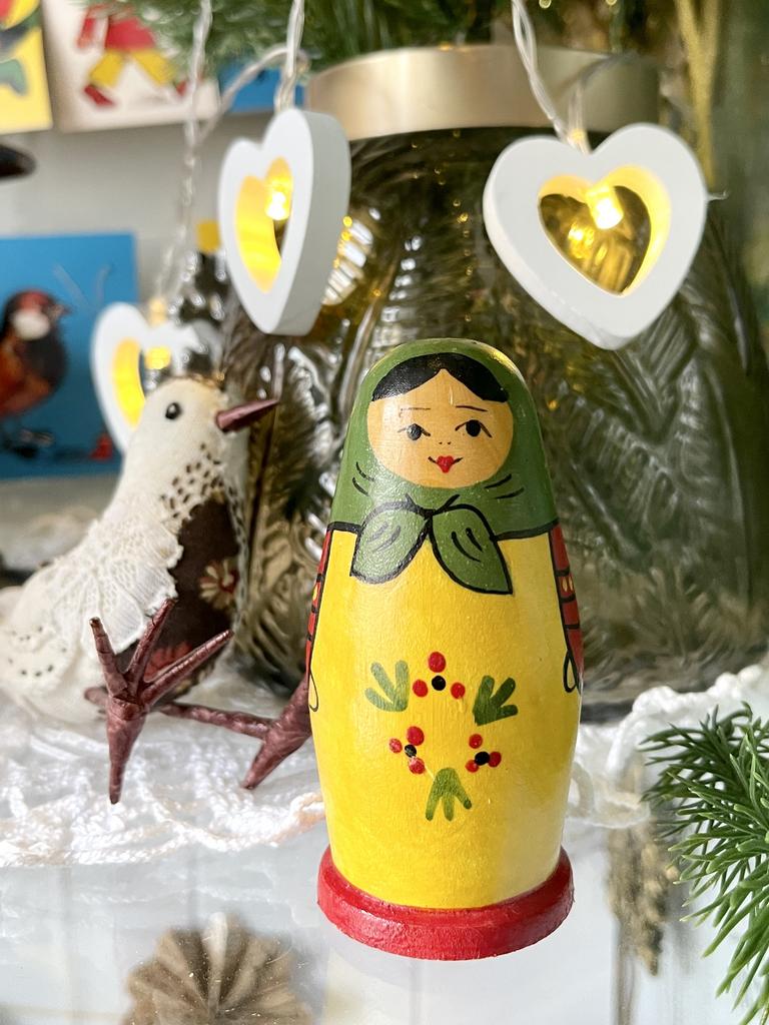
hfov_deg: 54.9
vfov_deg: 69.4
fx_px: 741
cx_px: 384
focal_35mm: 25
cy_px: 512
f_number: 1.6
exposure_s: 1/60
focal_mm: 5.1
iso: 320
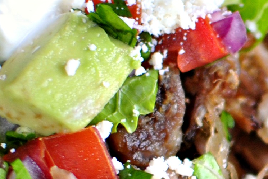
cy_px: 138
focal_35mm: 233
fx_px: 1739
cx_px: 307
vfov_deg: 5.9
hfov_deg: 8.7
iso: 220
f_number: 2
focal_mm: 35
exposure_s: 1/50
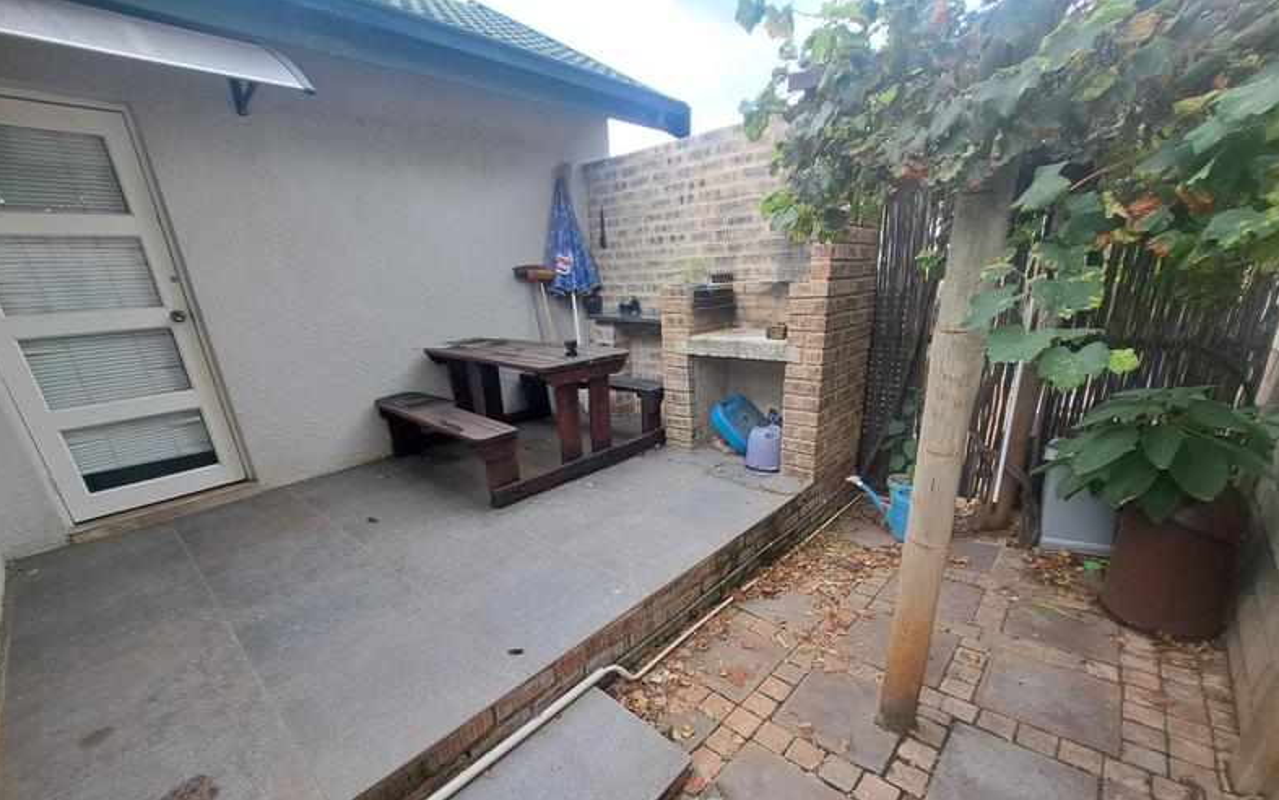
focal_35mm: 14
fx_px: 488
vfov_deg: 77.6
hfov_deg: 105.3
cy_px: 485
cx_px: 642
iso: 50
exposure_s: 1/50
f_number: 2.2
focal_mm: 1.74
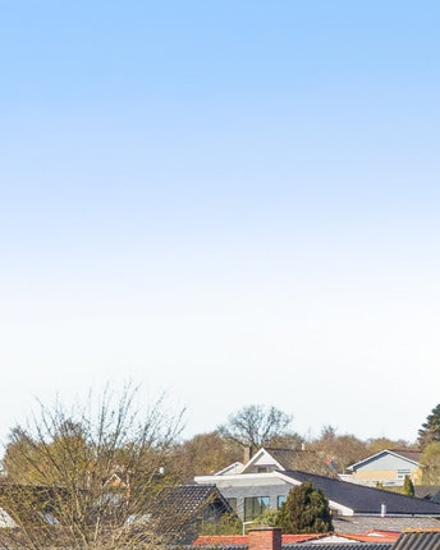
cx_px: -1417
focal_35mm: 190
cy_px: 884
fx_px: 3093
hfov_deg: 6.4
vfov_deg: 9.8
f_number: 10
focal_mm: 29
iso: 400
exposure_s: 1/500
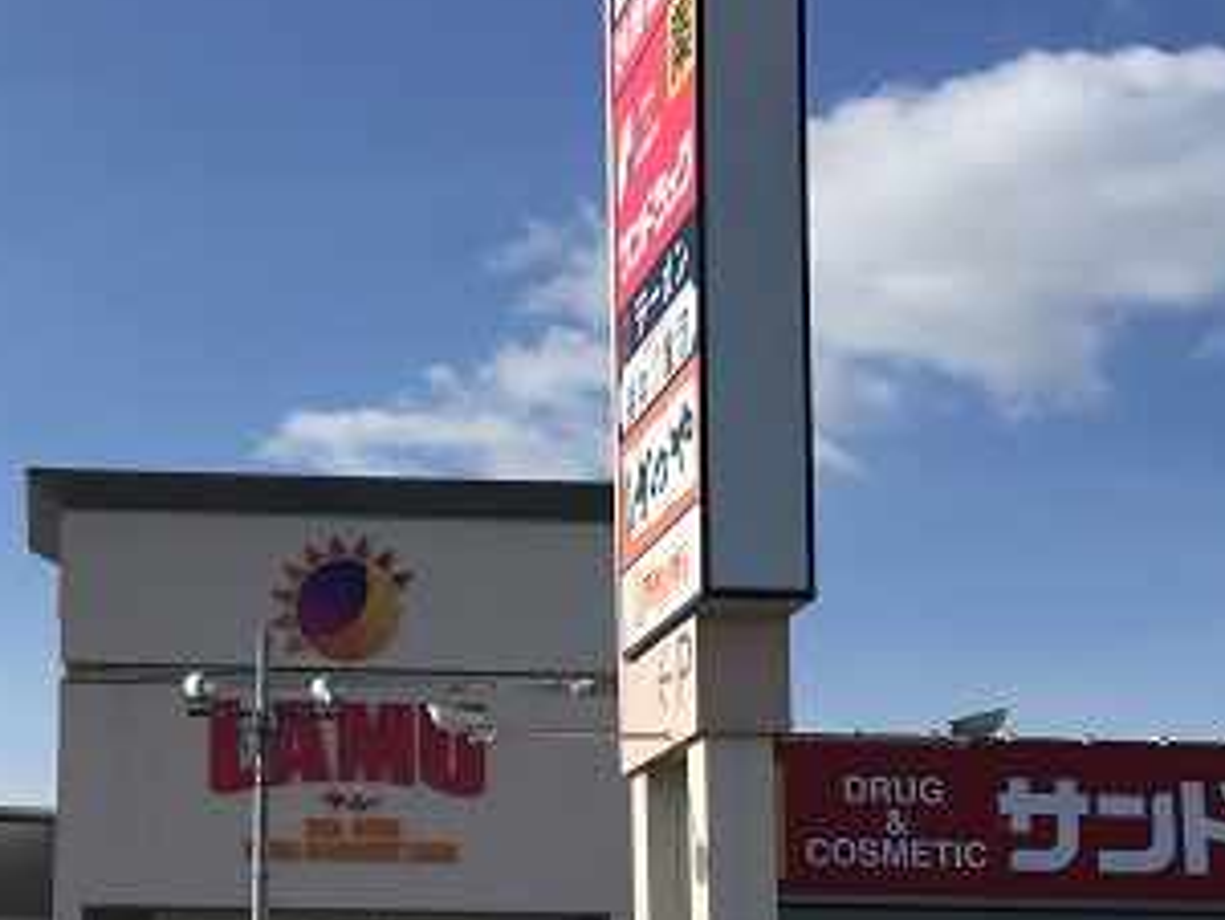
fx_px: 2230
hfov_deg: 29.8
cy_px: 704
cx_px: 197
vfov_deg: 23.0
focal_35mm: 63
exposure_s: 1/2825
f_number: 2.2
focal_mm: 4.15
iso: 32
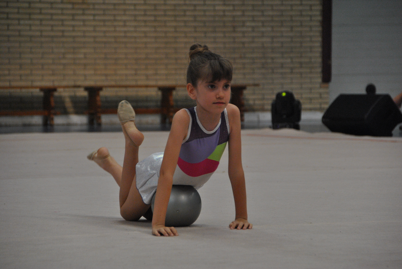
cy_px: 134
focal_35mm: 210
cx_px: 201
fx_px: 2348
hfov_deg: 9.8
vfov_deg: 6.6
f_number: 6
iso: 800
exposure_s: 1/320
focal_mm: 140
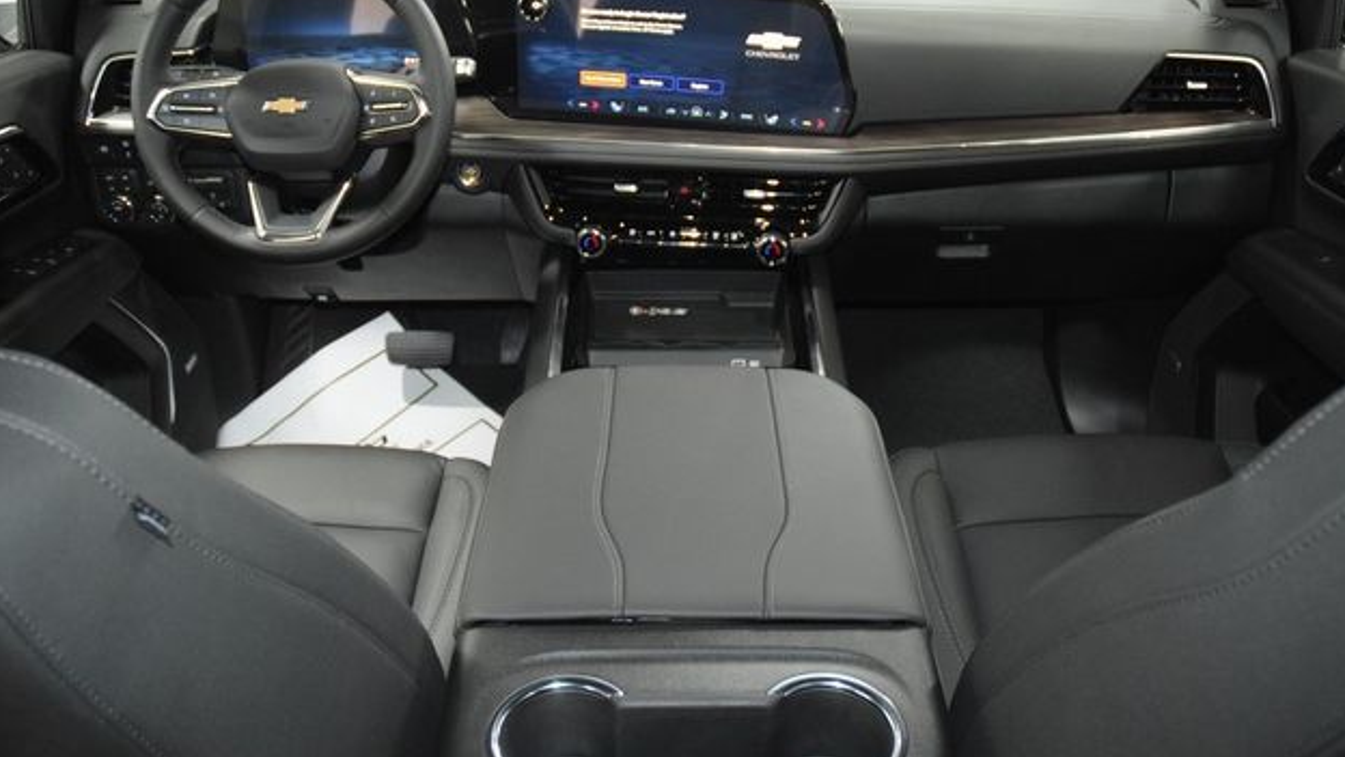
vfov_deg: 40.1
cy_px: 338
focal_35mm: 29
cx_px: 681
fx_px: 1034
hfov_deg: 66.1
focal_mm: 18
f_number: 3.5
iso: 3200
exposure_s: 1/50
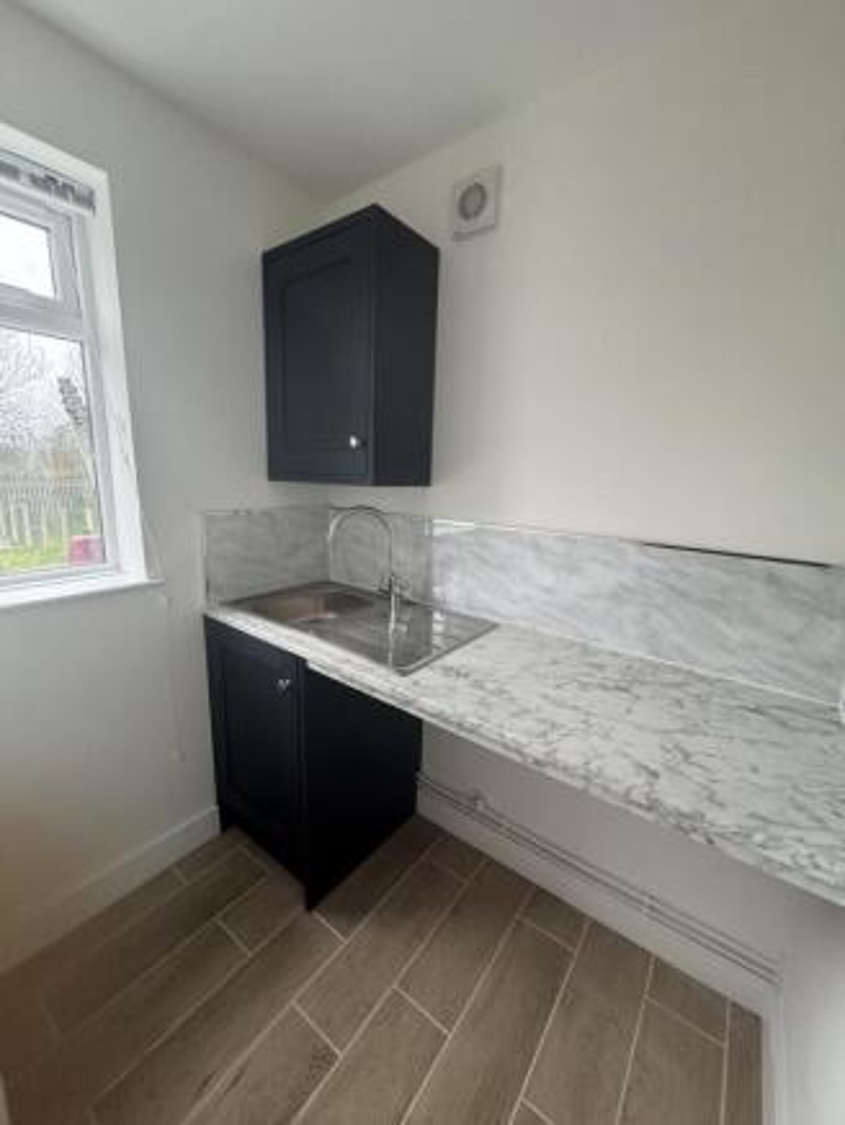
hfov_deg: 85.7
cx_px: 422
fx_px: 455
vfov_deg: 102.0
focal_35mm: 14
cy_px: 562
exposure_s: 1/60
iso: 400
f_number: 2.2
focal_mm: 2.22
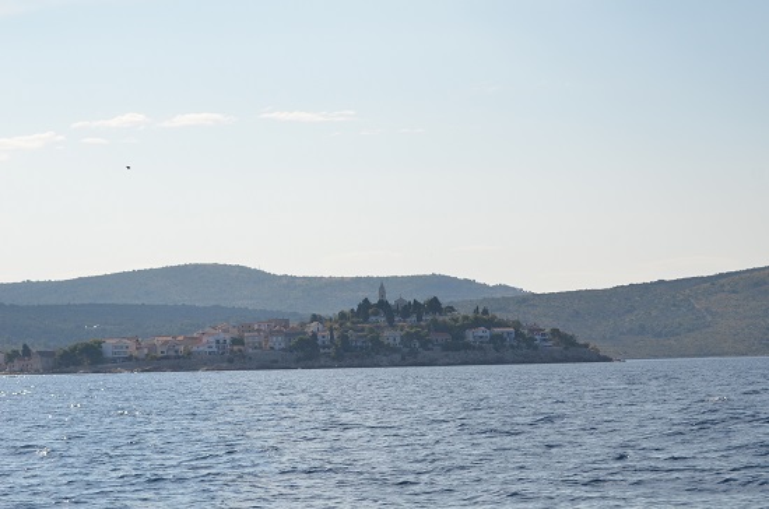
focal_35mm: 112
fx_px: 2398
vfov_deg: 12.1
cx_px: 384
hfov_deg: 18.2
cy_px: 254
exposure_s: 1/5000
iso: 640
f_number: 6.3
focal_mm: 75
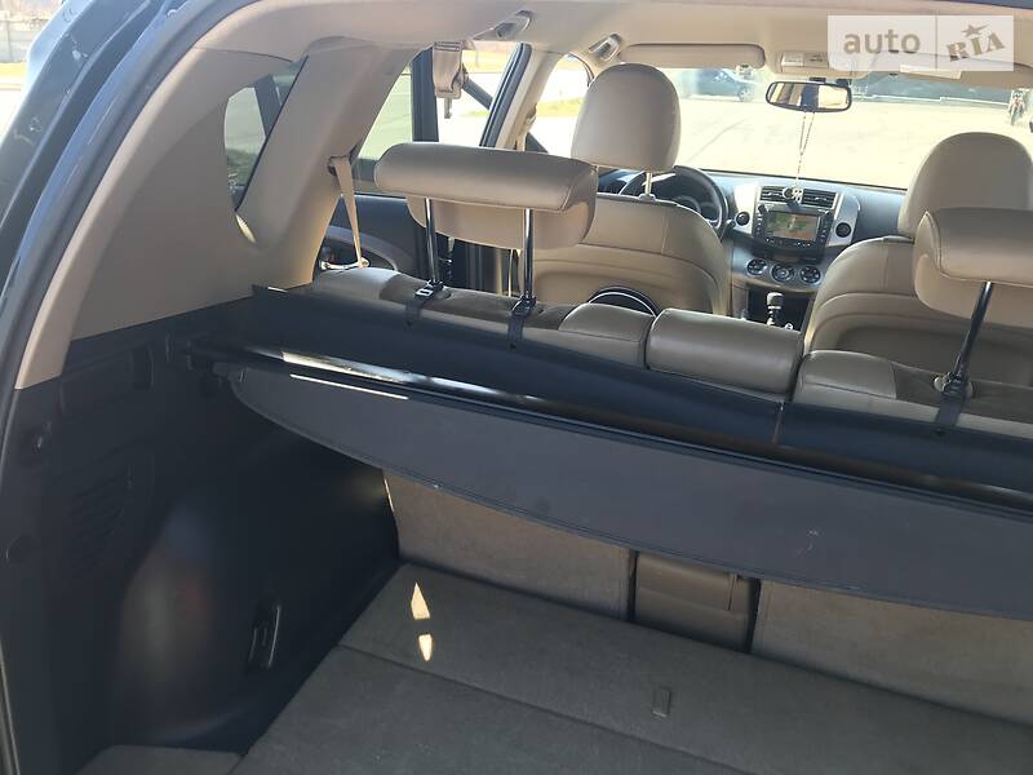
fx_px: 836
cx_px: 516
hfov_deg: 63.4
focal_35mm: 28
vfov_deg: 49.7
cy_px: 388
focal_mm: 4
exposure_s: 1/124
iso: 20
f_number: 1.8
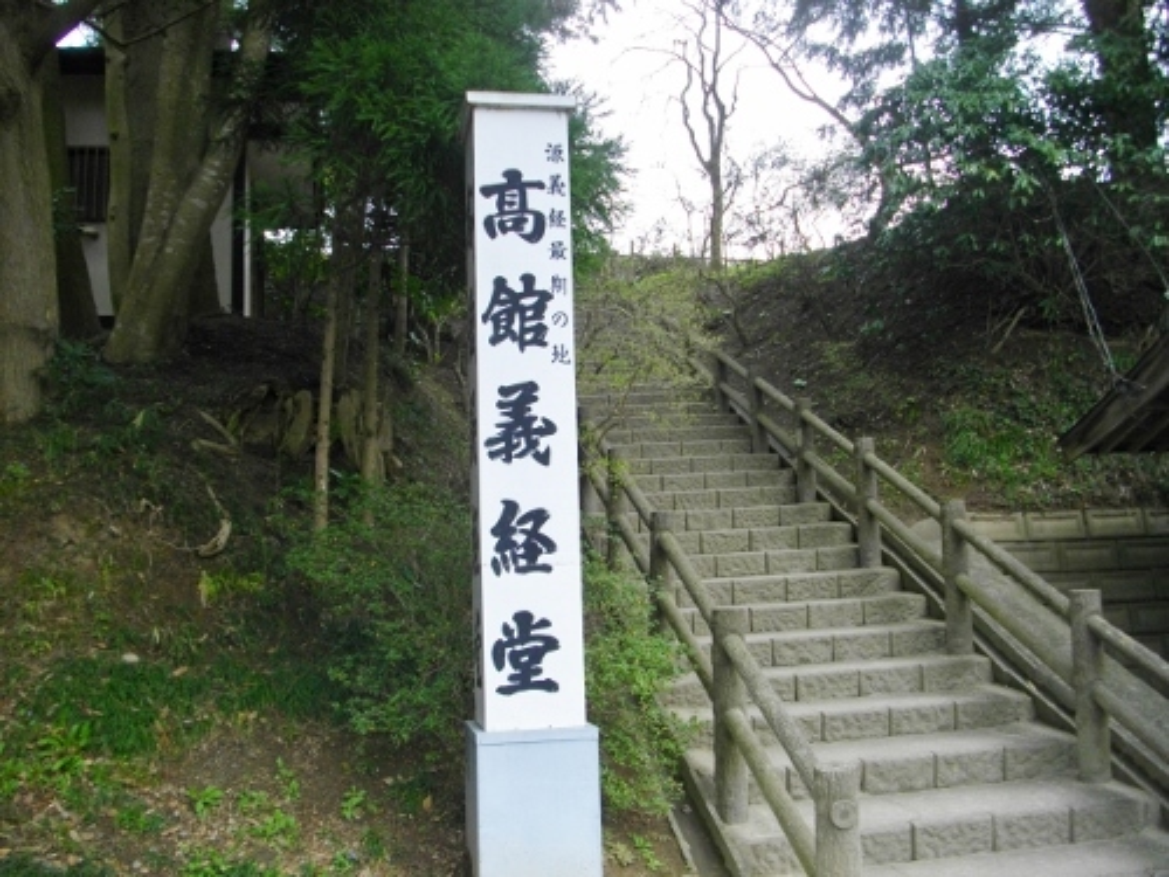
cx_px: 584
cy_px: 438
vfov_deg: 44.2
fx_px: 1081
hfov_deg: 56.8
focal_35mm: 32
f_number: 2.9
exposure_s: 1/100
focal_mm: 5.7
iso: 131
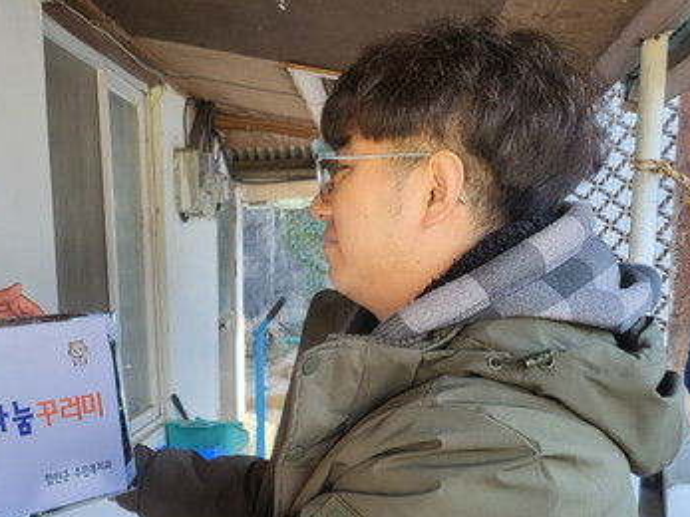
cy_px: 398
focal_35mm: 45
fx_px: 897
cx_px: 125
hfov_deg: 40.2
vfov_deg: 31.5
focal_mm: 4.25
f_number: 1.8
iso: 50
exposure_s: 1/123
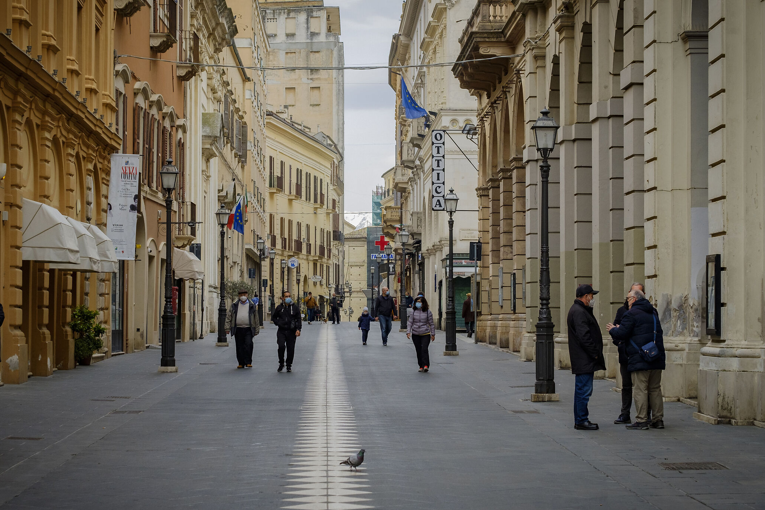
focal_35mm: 97
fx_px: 2061
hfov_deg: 21.0
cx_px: 345
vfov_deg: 14.1
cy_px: 253
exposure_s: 1/400
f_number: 6.4
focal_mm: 55
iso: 800
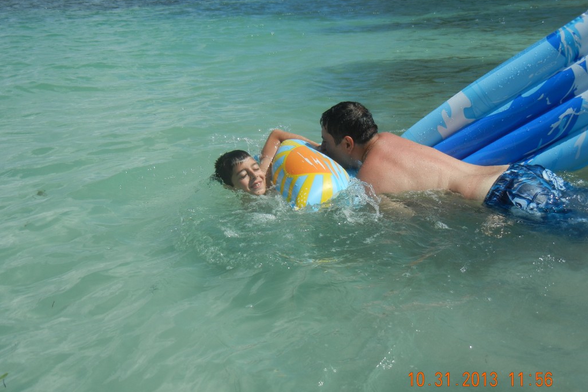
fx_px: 768
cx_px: 293
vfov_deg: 28.6
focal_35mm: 47
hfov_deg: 41.9
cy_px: 204
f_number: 7.6
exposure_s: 1/602
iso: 160
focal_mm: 8.1
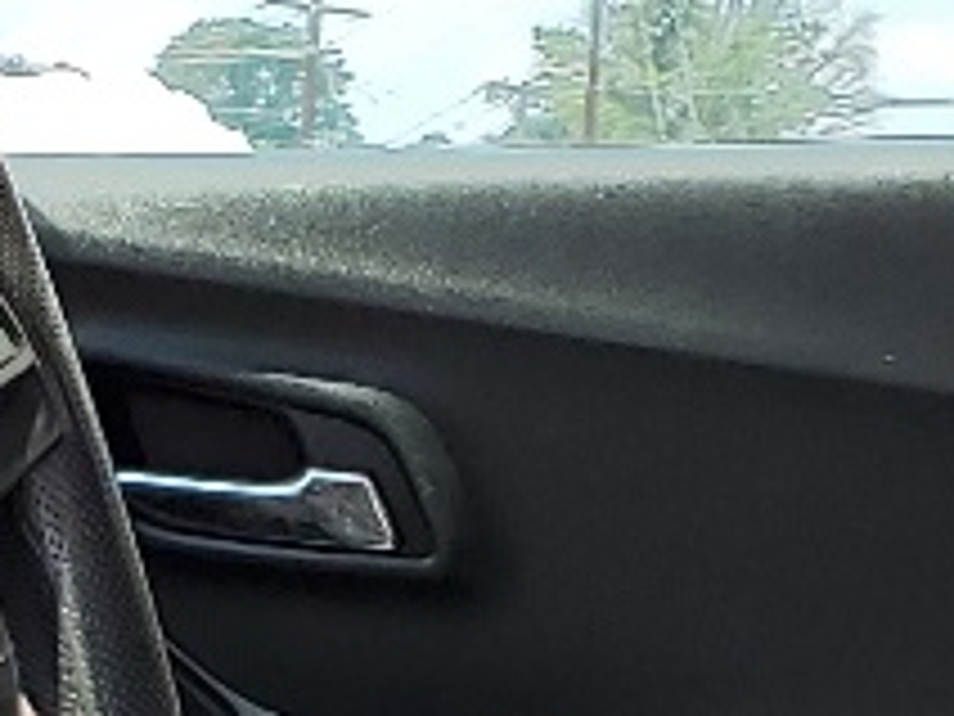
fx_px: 5402
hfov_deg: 10.1
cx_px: 657
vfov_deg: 7.4
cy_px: 1256
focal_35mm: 196
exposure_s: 1/1111
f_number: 1.5
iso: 50
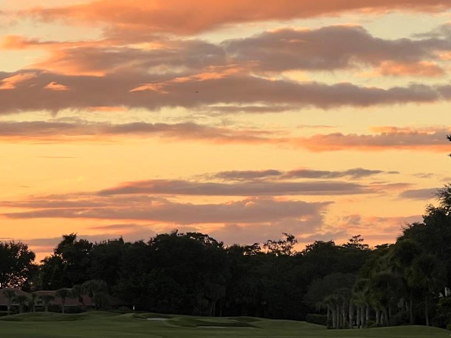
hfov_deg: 10.4
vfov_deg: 7.8
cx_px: 324
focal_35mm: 190
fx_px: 2475
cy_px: 185
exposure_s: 1/121
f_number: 2.8
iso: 32
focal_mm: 9
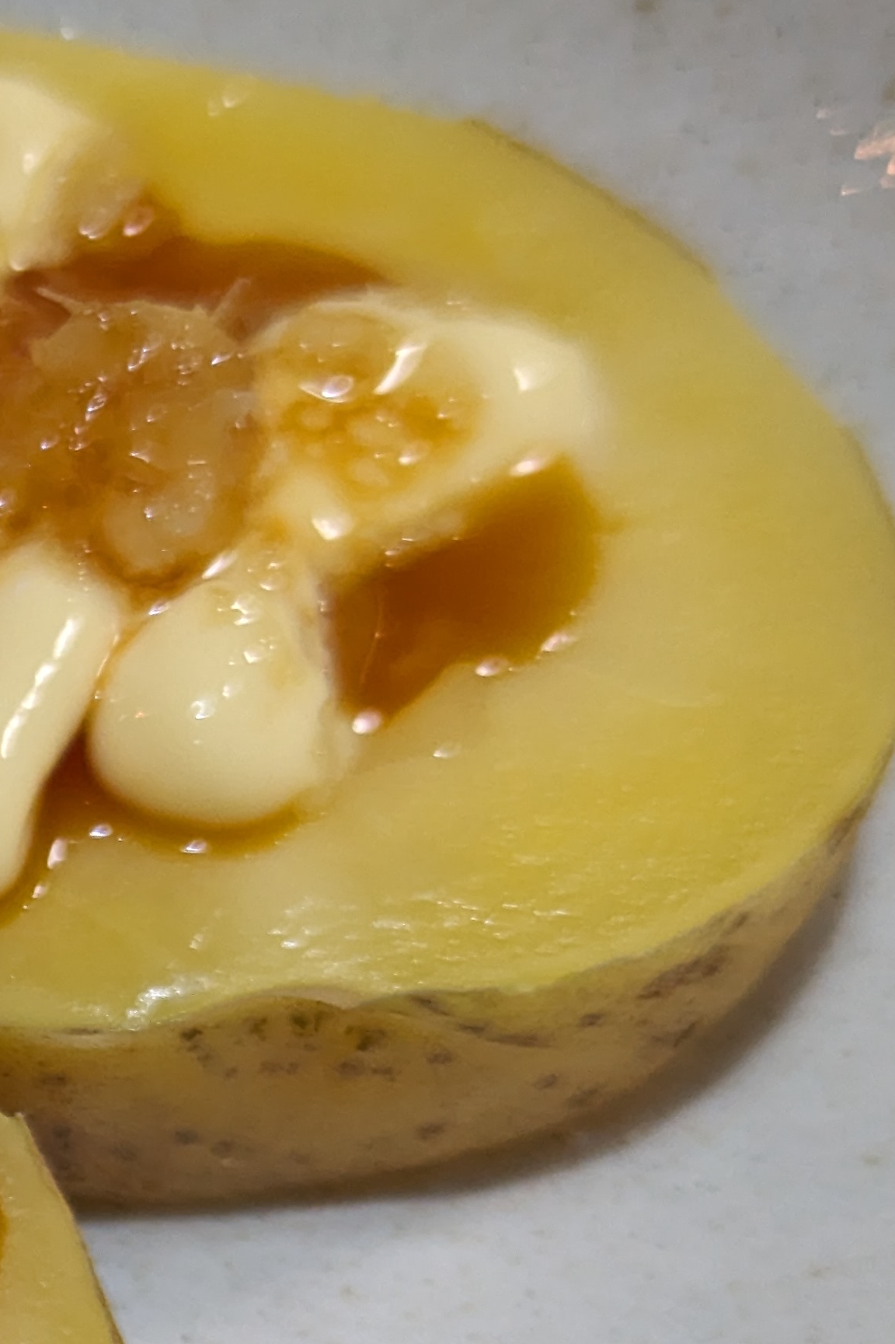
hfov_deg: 11.0
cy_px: 1181
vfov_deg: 17.1
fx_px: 4402
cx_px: -624
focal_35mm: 118
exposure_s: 1/48.5
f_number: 1.85
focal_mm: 6.81
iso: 173
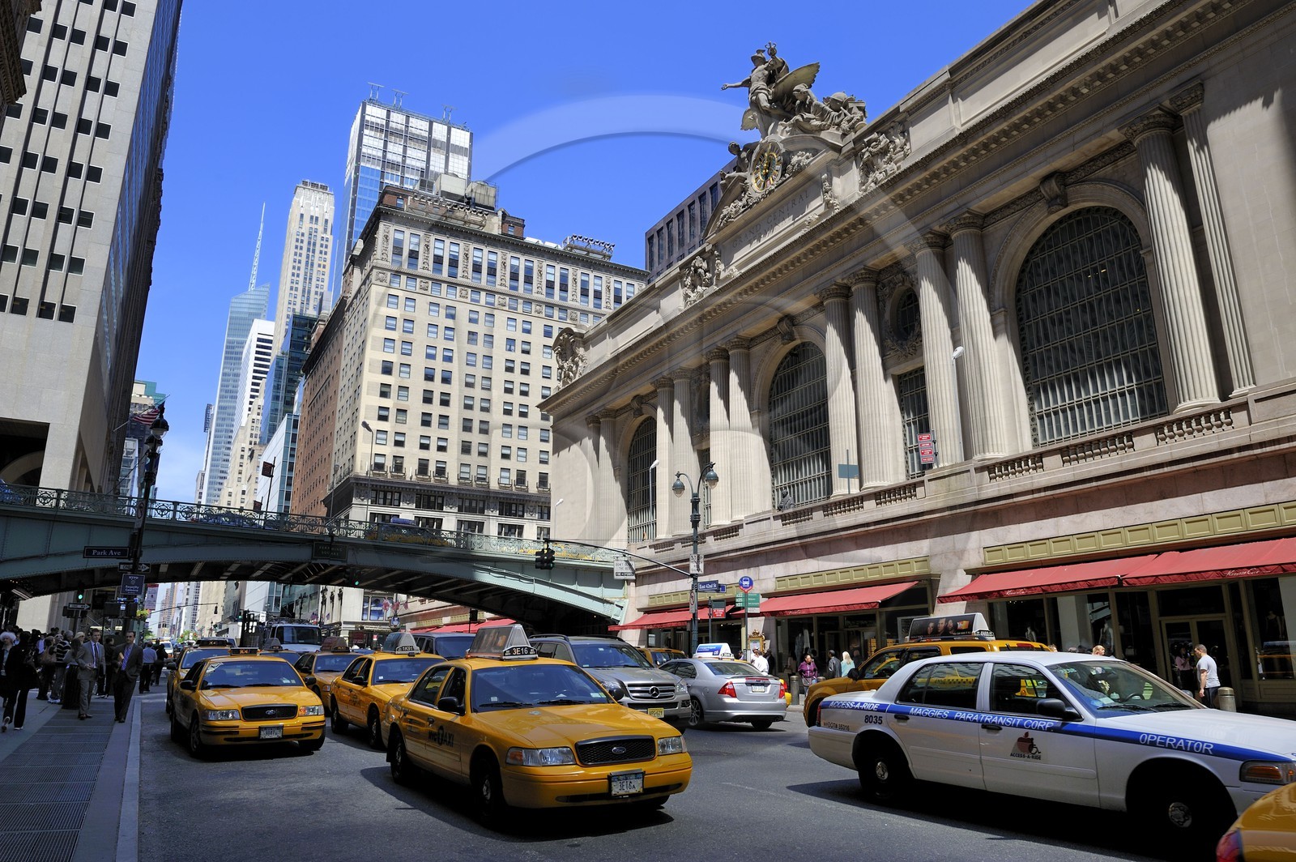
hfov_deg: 73.8
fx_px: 863
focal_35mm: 24
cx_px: 648
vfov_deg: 53.1
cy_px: 431
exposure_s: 1/200
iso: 200
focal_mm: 24
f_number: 9
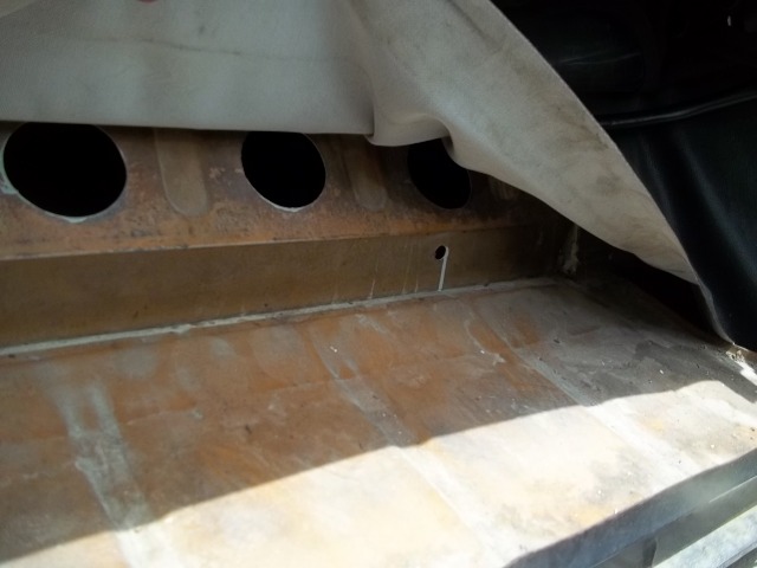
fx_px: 700
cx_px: 378
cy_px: 284
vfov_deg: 44.2
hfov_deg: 56.8
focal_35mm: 32
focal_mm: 5.7
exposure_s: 1/320
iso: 64
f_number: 2.9
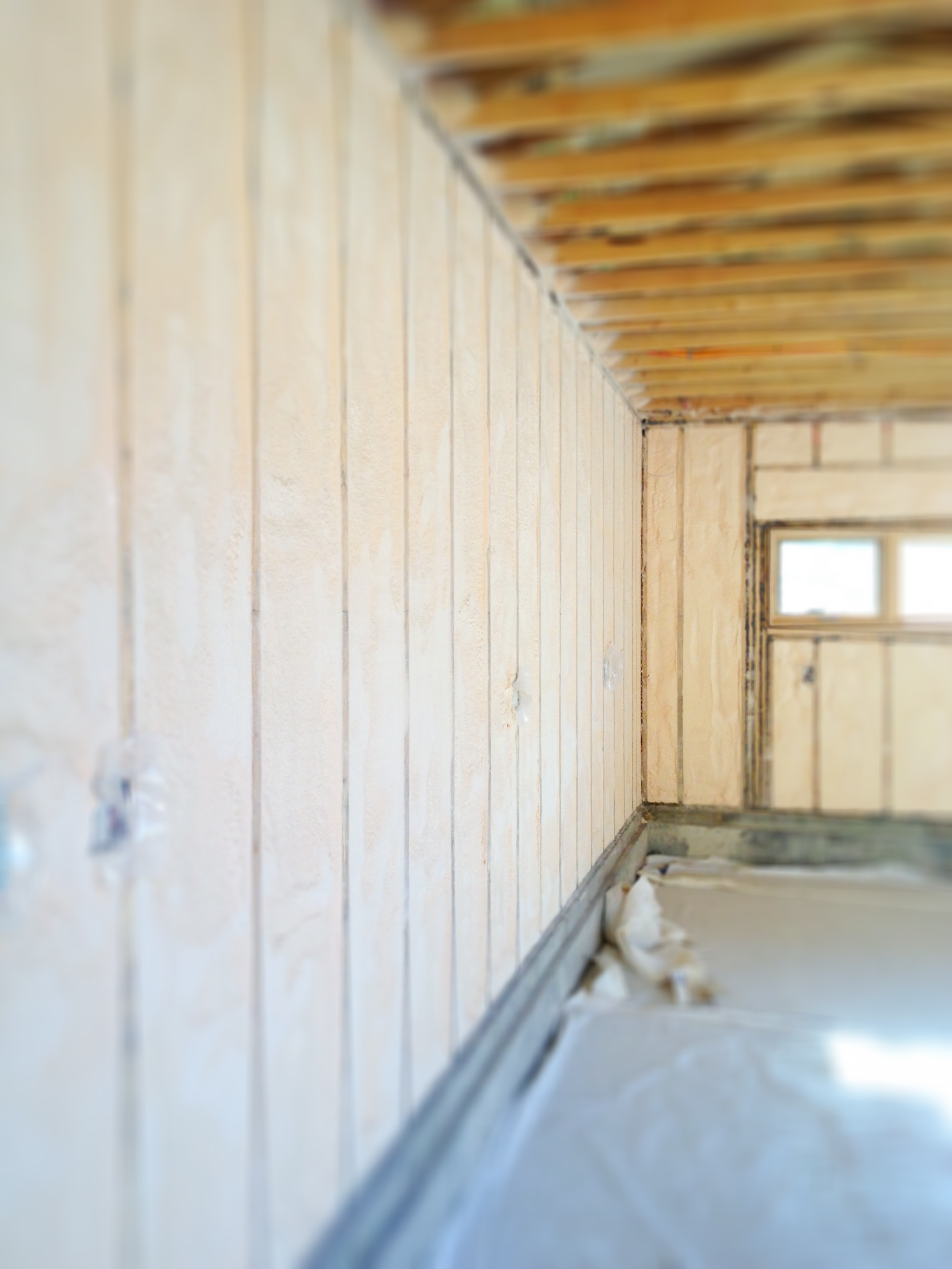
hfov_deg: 40.7
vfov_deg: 52.6
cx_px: 476
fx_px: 1283
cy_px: 634
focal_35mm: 35
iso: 80
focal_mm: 4.28
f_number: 2.4
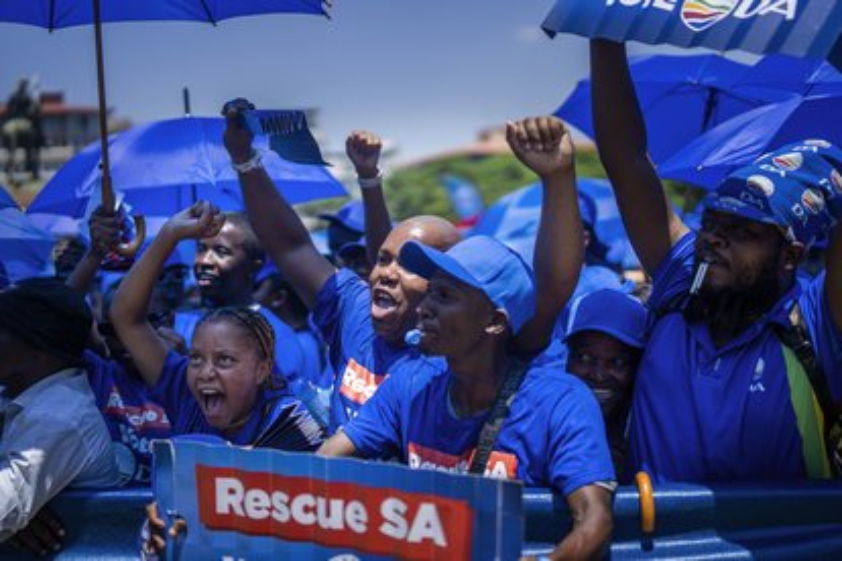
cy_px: 280
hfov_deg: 39.6
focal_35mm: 50
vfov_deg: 27.0
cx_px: 421
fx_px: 1169
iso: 100
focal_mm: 50
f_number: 1.4
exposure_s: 1/6400
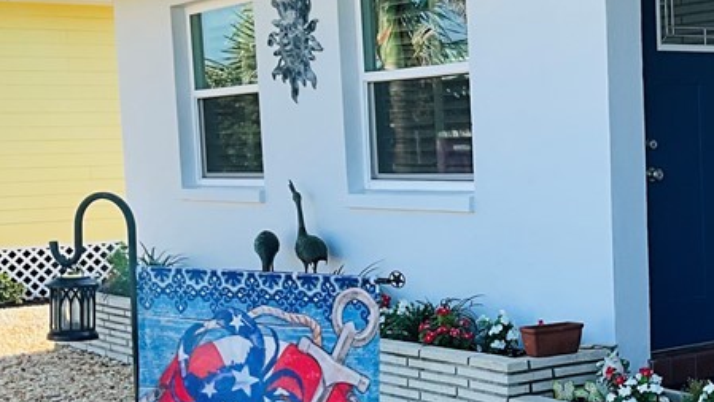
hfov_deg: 27.9
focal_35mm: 72
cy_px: 253
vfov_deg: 16.8
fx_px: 1364
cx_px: 681
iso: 25
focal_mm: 3
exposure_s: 1/642
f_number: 1.8
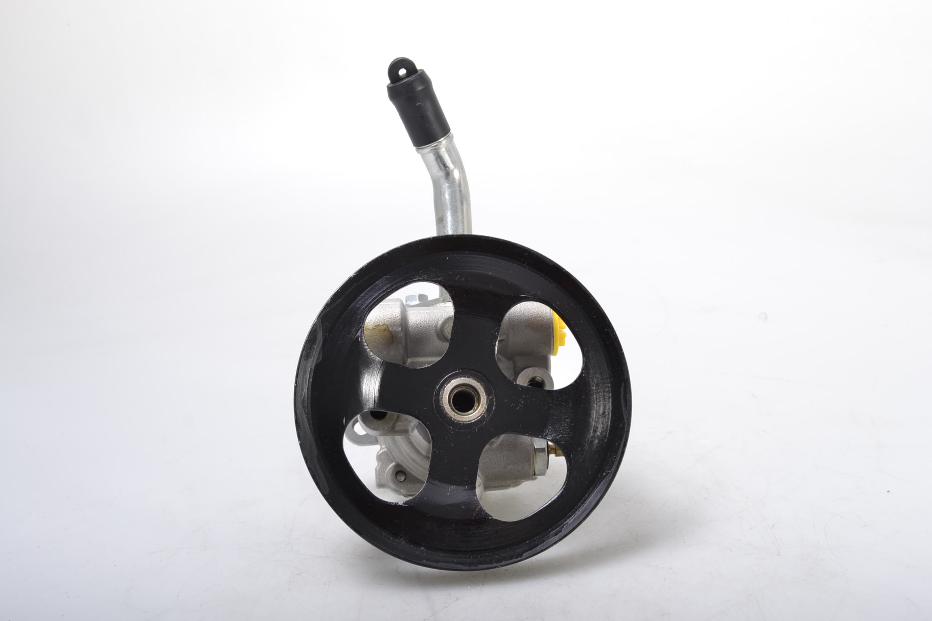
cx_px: 466
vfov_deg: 31.9
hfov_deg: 46.4
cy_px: 310
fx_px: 1087
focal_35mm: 42
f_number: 10
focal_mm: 28
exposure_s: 1/60
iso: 100
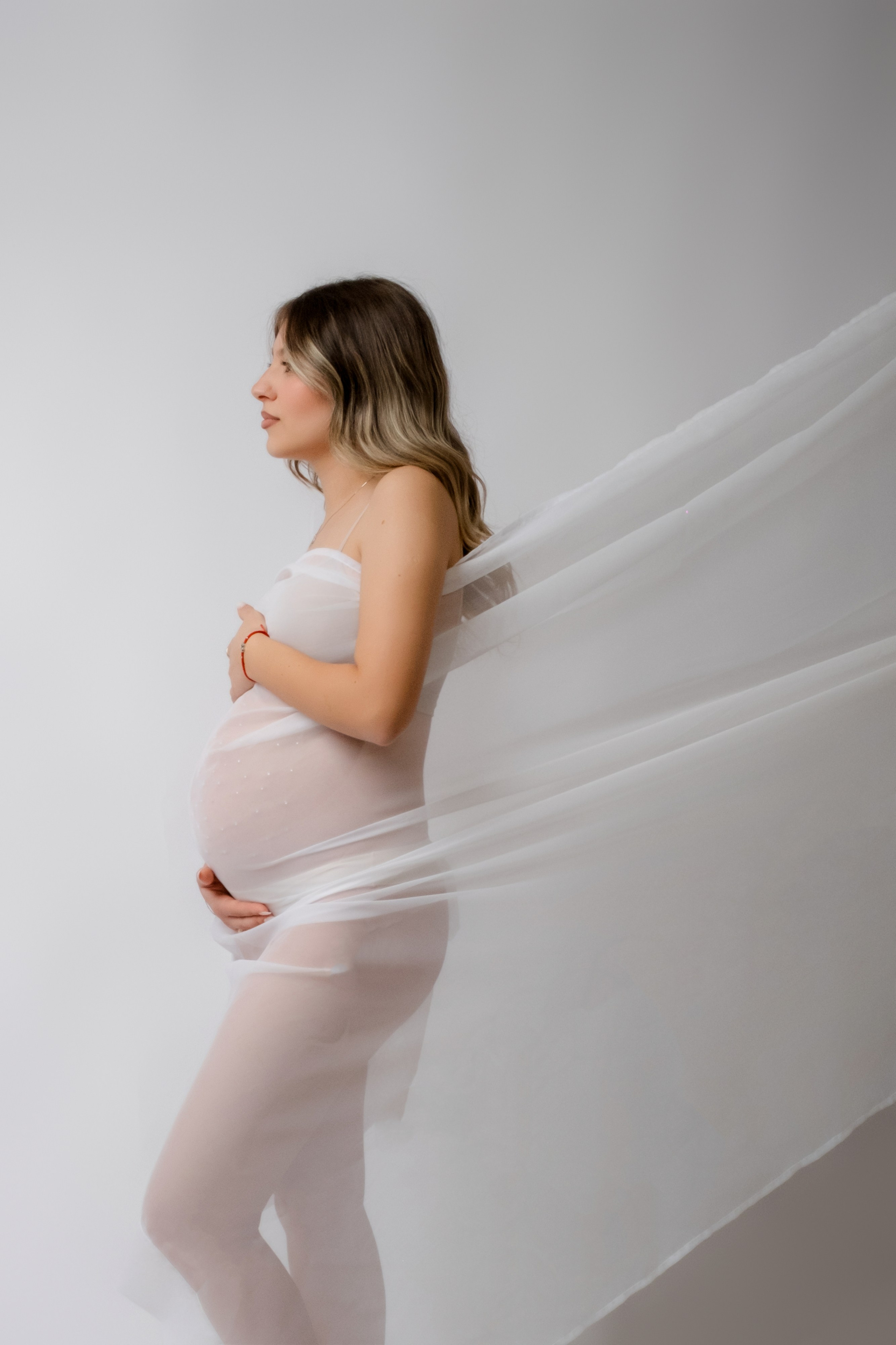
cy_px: 672
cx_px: 448
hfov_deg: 29.9
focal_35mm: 45
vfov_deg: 43.6
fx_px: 1680
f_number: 13
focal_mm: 30
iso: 1250
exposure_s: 1/200
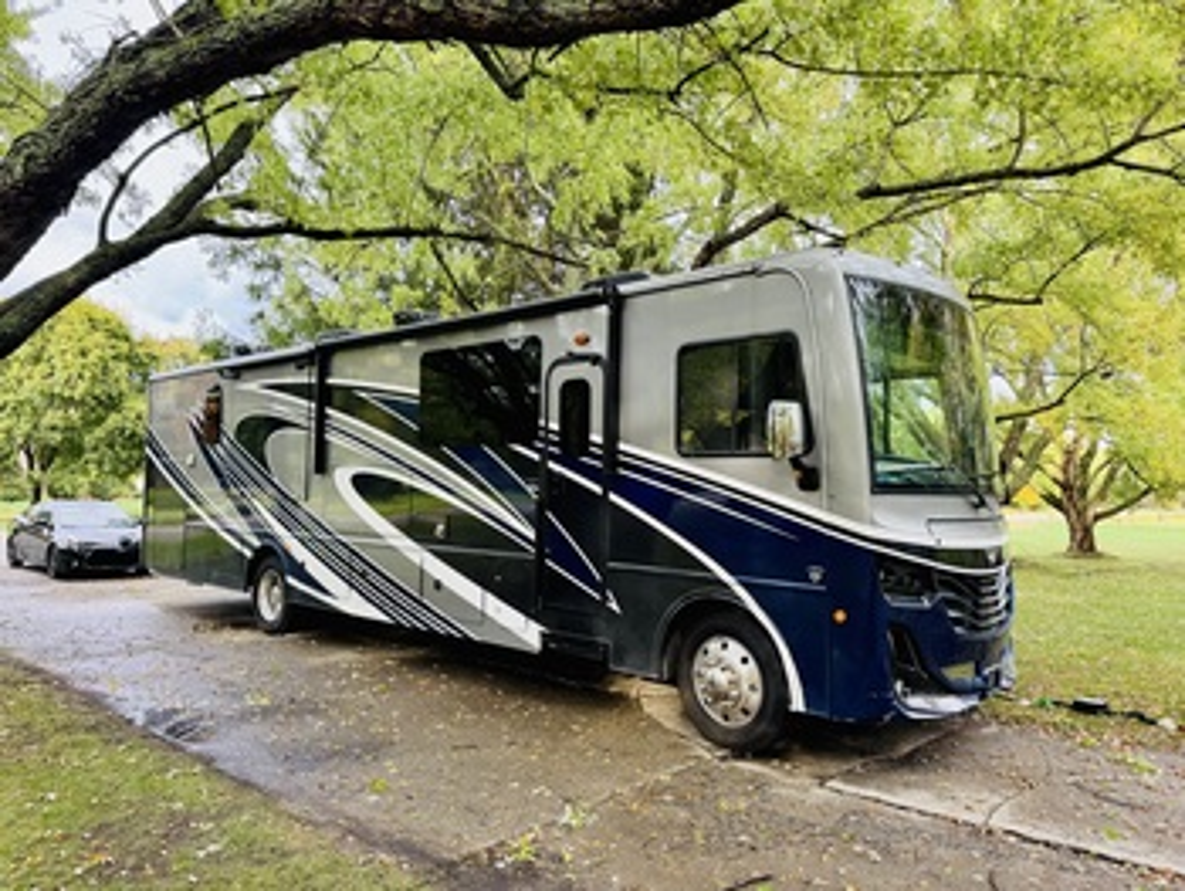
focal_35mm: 24
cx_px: 592
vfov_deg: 56.9
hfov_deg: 71.6
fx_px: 822
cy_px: 446
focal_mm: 6.76
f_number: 1.78
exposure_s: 1/121
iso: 100
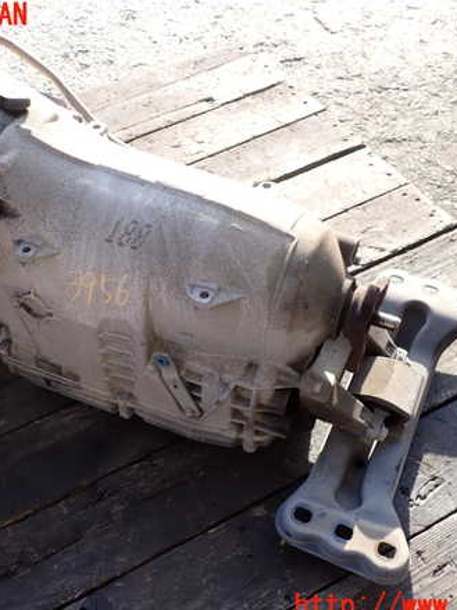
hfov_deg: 35.0
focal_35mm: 41
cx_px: 192
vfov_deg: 45.8
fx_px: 722
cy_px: 311
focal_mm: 5.4
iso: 100
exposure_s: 1/125
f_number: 3.2
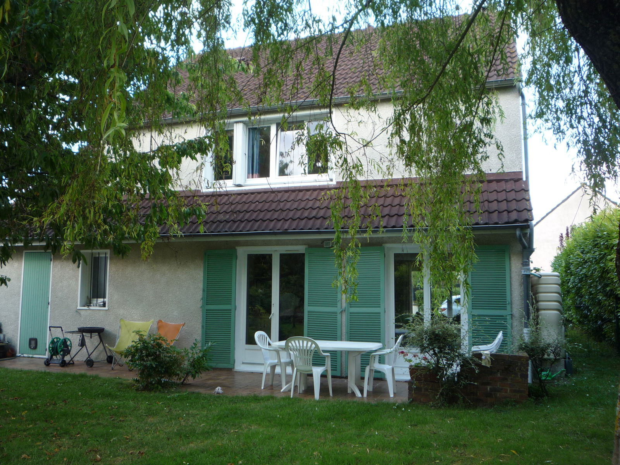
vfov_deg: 46.8
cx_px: 310
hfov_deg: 60.0
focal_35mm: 30
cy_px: 232
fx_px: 537
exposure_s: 1/80
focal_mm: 5.2
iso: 100
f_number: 3.3
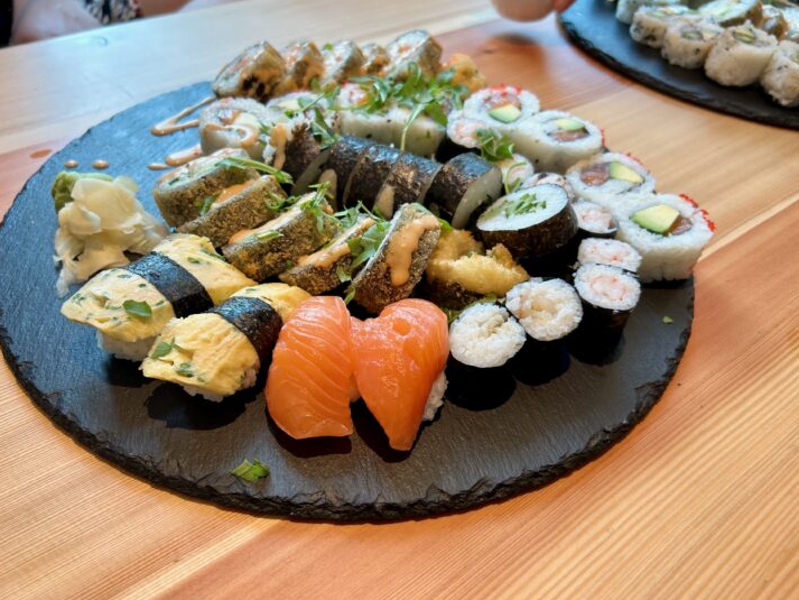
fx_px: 646
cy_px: 307
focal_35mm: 28
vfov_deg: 49.8
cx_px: 378
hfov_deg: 63.4
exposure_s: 1/100
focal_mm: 5.7
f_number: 1.5
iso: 64
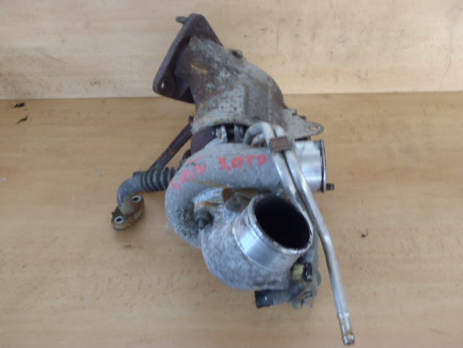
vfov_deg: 37.7
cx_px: 232
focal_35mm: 38
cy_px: 174
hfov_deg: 49.0
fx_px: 508
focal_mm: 6.83
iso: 200
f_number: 4.6
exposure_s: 1/10
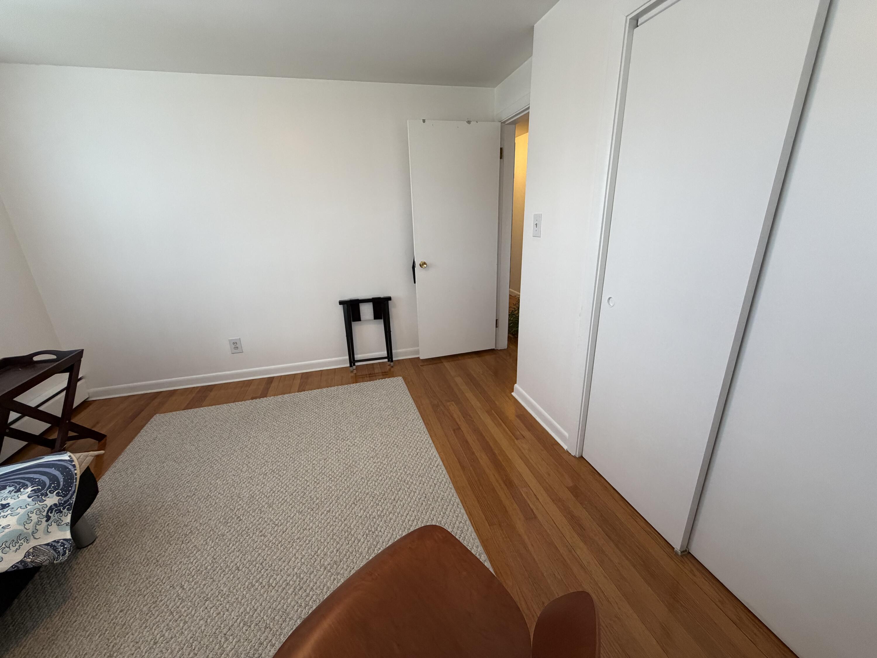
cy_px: 329
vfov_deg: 85.7
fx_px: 355
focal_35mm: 14
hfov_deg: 102.1
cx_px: 438
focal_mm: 2.22
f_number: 2.2
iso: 320
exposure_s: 1/120
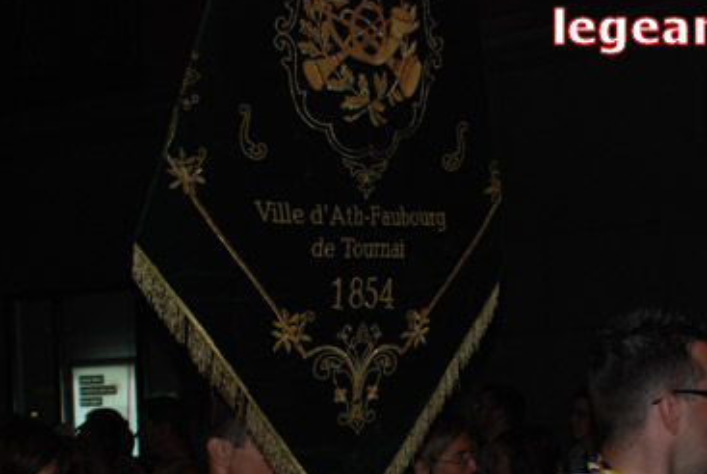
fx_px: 1672
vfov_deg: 15.8
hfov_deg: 23.7
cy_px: 474
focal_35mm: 85
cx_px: 522
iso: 320
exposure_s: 1/60
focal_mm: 26
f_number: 4
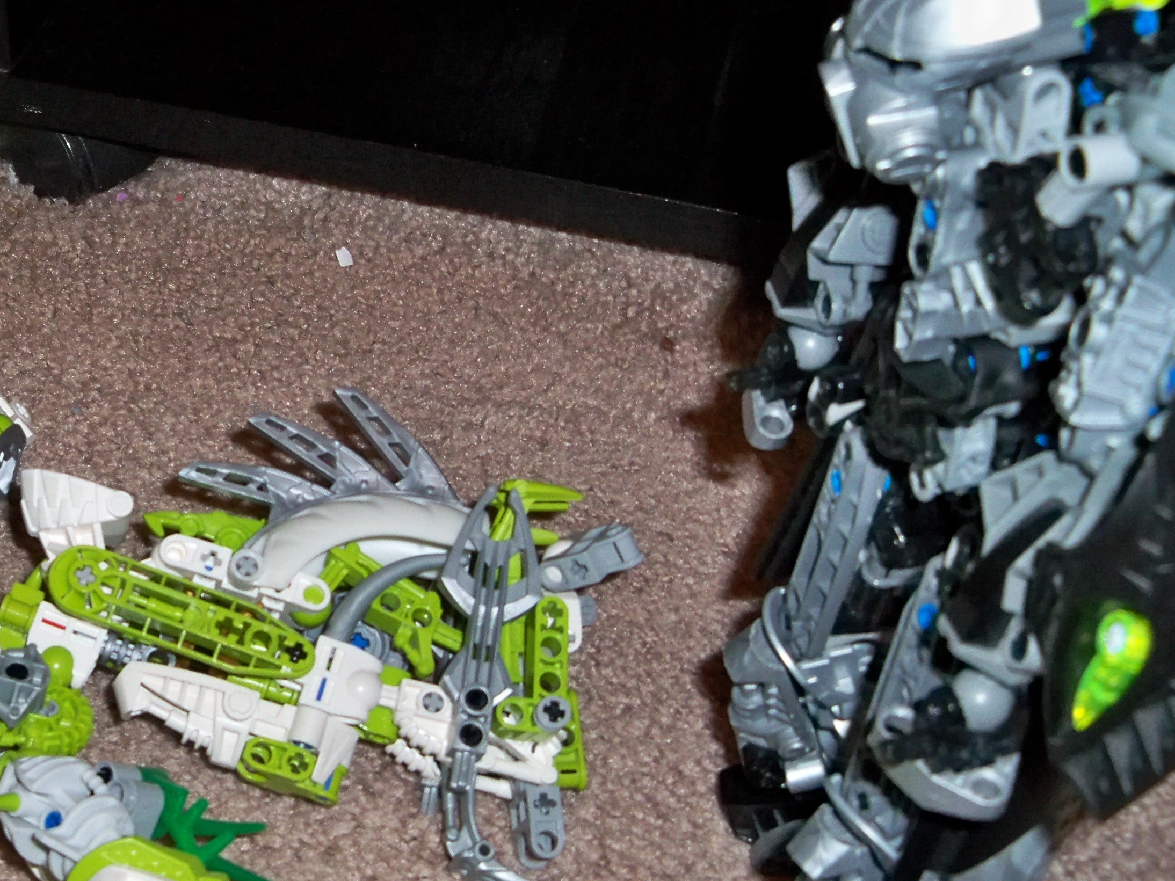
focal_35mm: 64
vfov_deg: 22.9
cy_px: 515
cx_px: 200
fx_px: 2172
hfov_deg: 29.4
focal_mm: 6.2
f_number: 3.5
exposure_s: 1/30
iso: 200
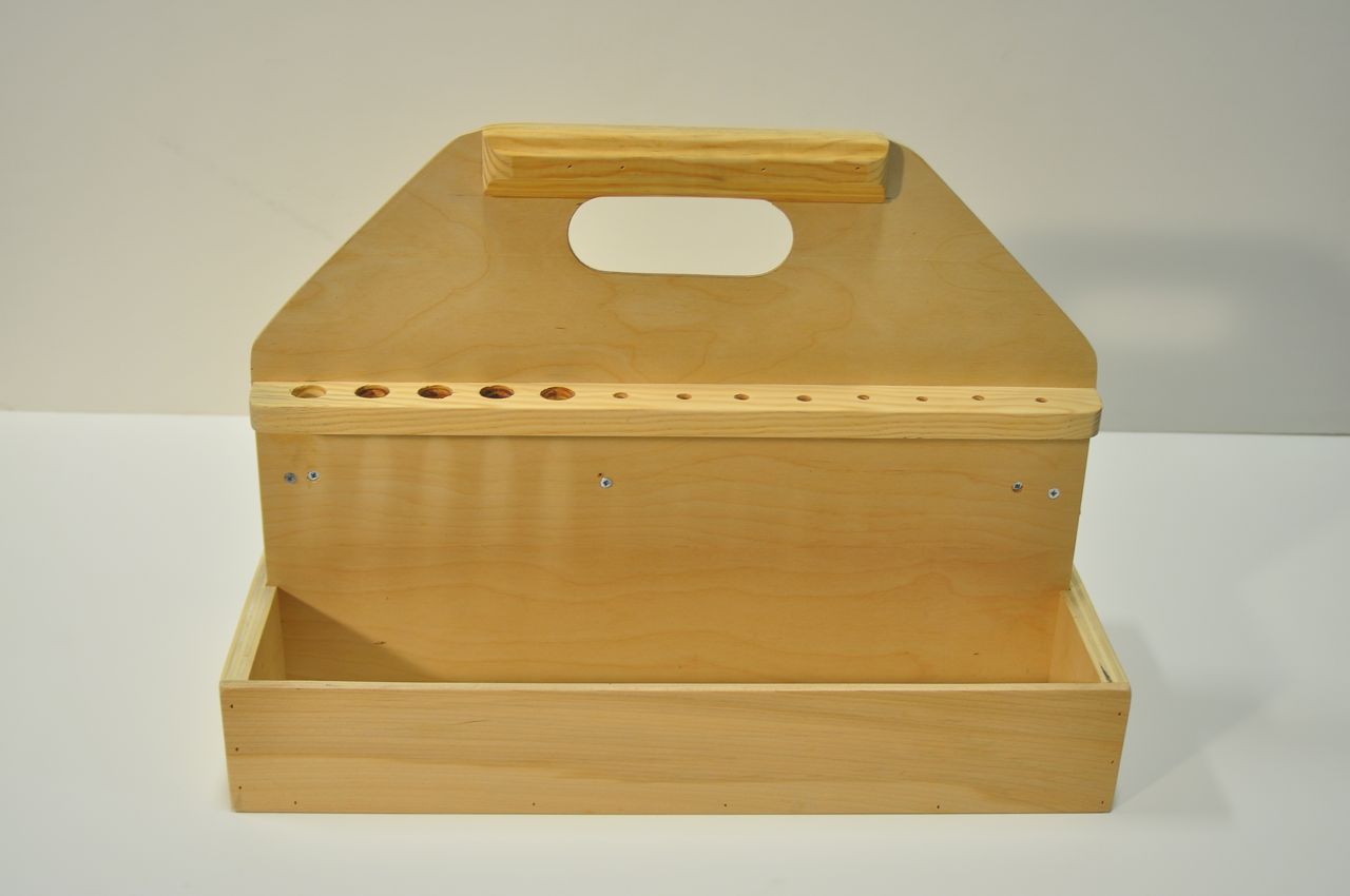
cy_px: 448
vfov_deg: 26.4
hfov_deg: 38.9
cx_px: 675
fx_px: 1910
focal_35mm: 51
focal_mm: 34
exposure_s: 1/30
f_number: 3.5
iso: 200
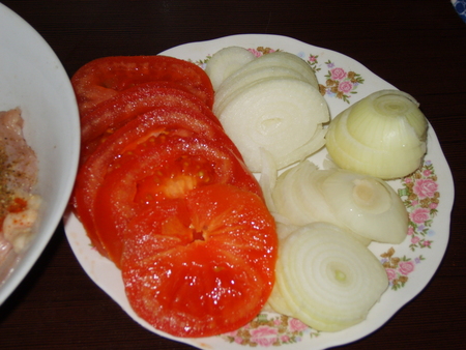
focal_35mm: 72
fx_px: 970
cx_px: 233
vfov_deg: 20.5
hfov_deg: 27.0
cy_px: 175
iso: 100
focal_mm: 15
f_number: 4.1
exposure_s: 1/45
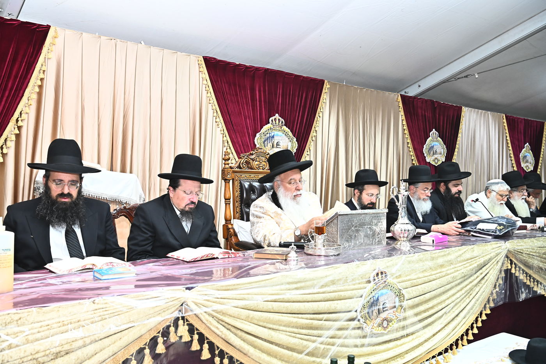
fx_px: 515
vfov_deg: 38.8
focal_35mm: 34
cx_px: 273
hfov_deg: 55.8
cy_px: 182
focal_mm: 34
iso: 2500
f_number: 6.3
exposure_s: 1/200
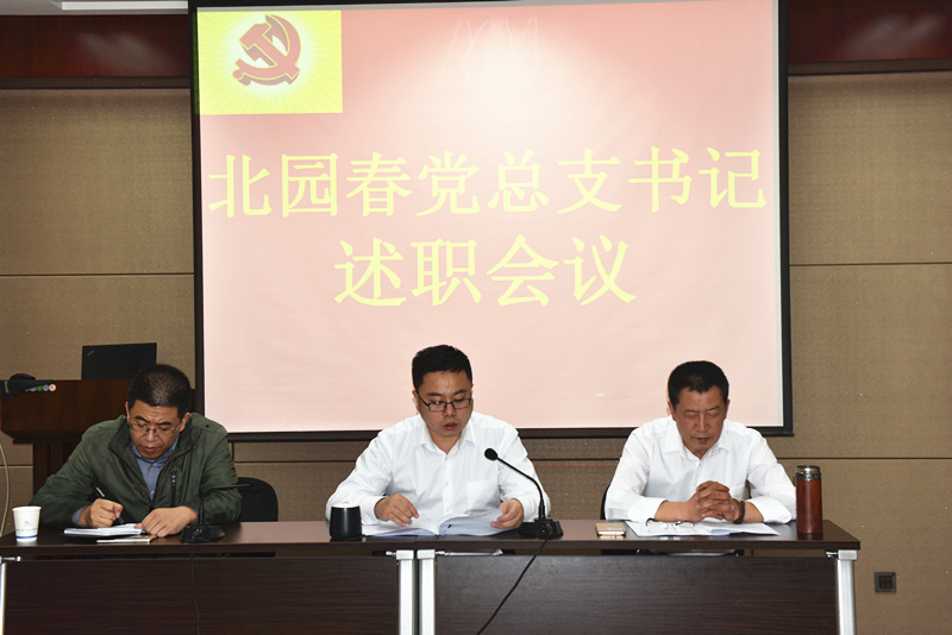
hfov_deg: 38.2
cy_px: 318
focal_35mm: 52
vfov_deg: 26.0
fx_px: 1376
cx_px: 476
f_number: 5
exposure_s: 1/100
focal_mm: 52
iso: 800
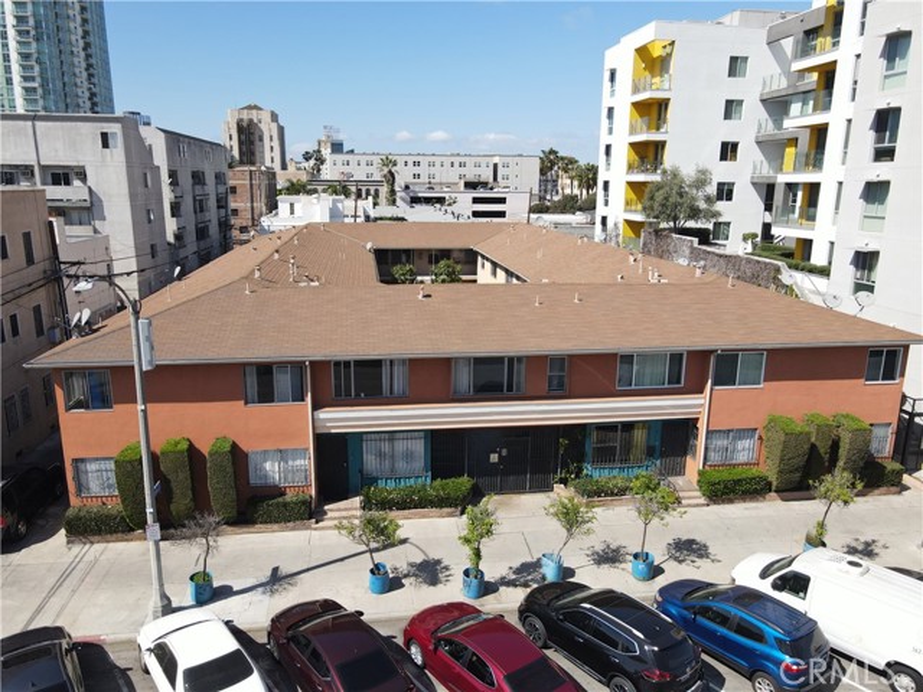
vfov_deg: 56.8
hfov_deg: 71.6
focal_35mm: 24
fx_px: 640
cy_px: 346
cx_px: 462
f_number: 2.8
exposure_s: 1/40
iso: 100
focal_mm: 4.5
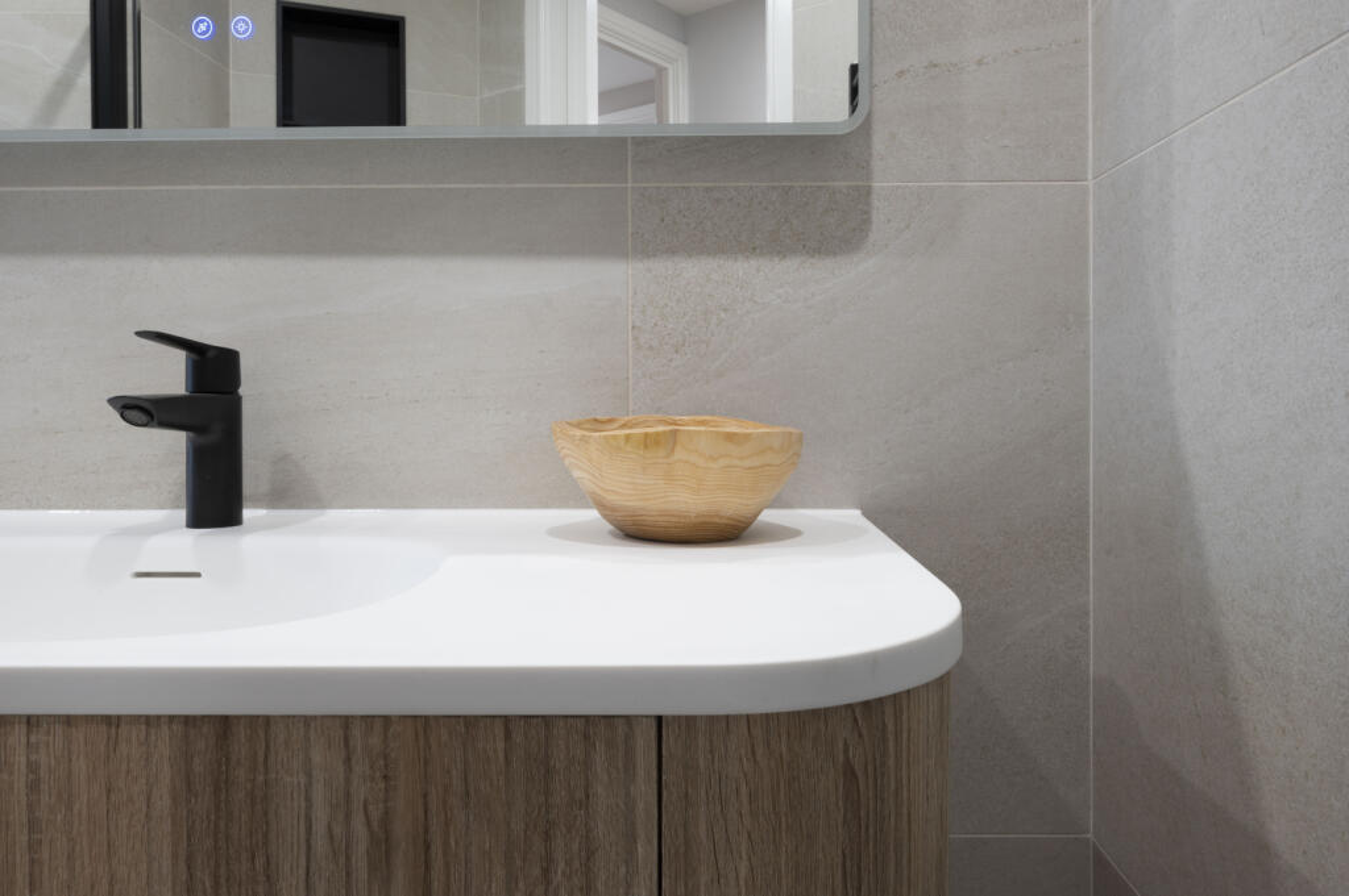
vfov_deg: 58.3
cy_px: 448
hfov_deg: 79.9
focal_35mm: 22
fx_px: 805
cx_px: 674
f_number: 16
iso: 200
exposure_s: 1.6
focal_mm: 21.5
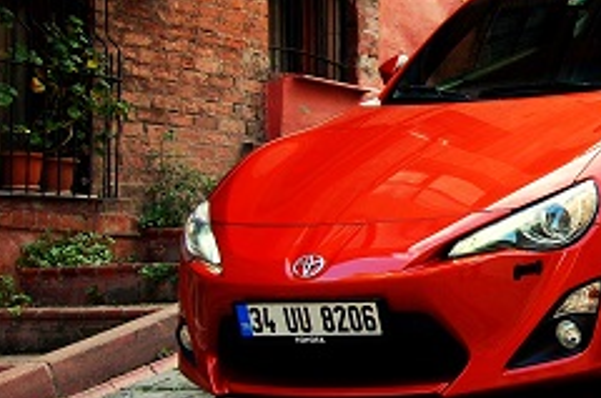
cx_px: 624
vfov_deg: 11.4
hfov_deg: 16.7
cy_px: 154
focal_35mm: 120
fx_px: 1999
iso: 250
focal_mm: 32
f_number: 5.6
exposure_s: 1/125
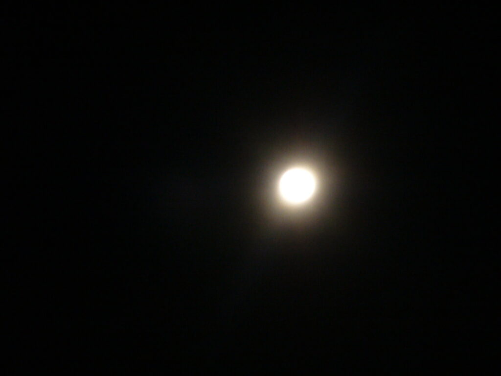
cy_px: 188
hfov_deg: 10.1
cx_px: 250
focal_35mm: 196
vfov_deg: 7.6
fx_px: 2837
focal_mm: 25.9
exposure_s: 1/4
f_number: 4
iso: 200
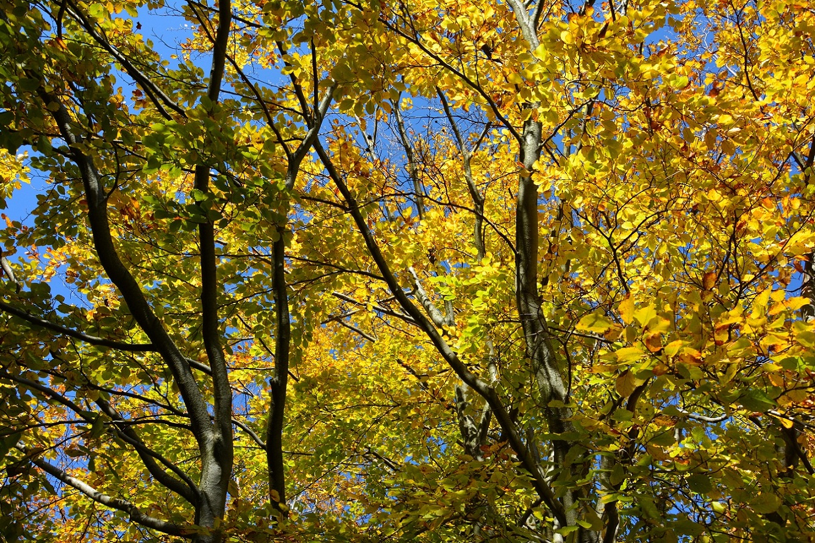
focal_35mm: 27
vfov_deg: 47.9
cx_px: 408
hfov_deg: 67.4
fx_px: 611
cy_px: 272
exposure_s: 1/200
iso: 200
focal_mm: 18
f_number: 7.1
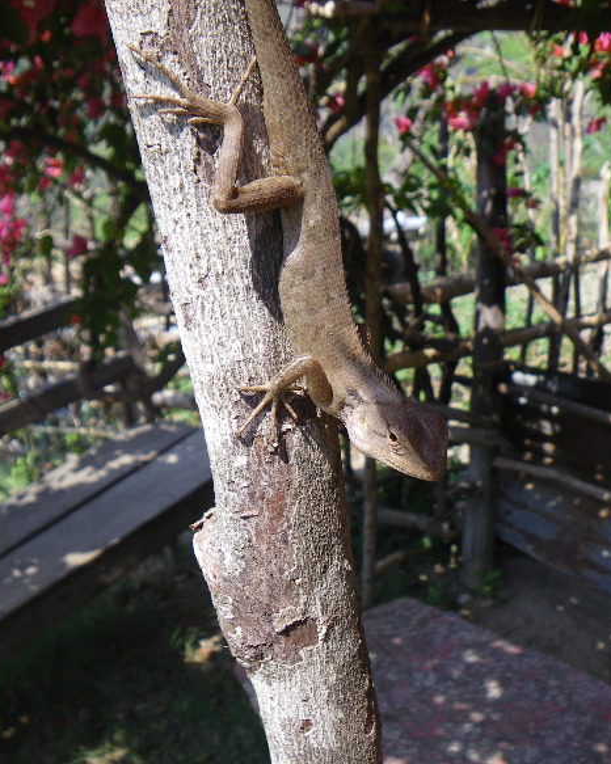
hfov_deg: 37.3
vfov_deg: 45.8
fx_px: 905
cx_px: 318
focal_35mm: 40
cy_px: 376
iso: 50
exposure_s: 1/200
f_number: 3.5
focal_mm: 5
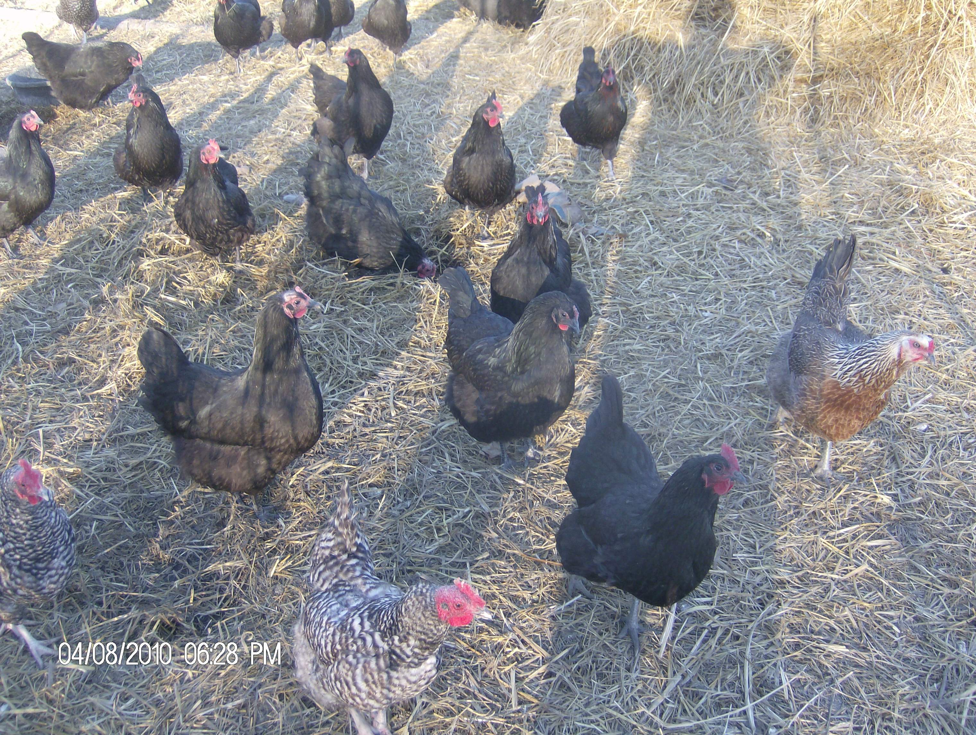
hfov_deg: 51.3
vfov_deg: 39.7
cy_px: 368
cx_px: 488
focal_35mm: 36
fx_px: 1016
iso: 100
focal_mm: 6
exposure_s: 1/152
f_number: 2.8
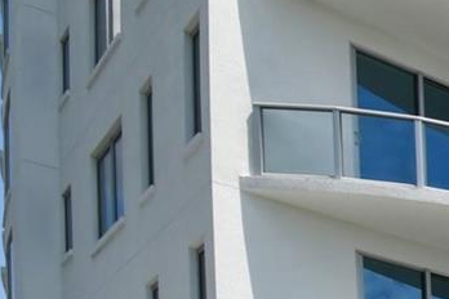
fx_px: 861
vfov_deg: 15.6
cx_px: 932
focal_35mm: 69
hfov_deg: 18.0
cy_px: 598
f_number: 7.1
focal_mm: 10
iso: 100
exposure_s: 1/400
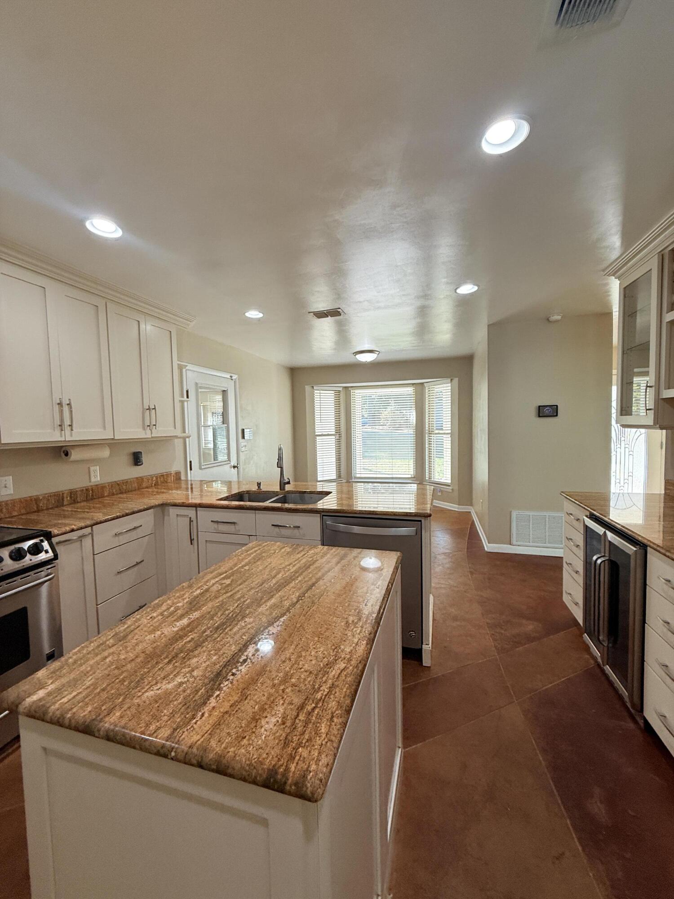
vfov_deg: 102.1
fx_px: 363
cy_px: 450
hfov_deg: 85.7
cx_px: 337
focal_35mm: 14
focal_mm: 2.22
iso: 100
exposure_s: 1/120
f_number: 2.2
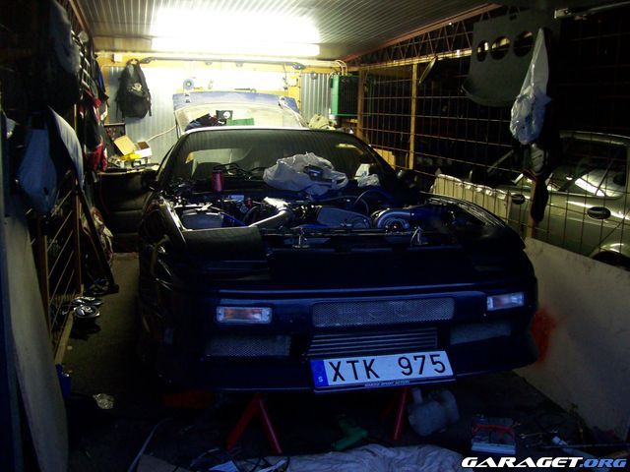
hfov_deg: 51.4
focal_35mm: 36
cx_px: 315
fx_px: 655
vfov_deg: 39.7
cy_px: 236
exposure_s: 1/8
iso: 200
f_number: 2.7
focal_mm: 6
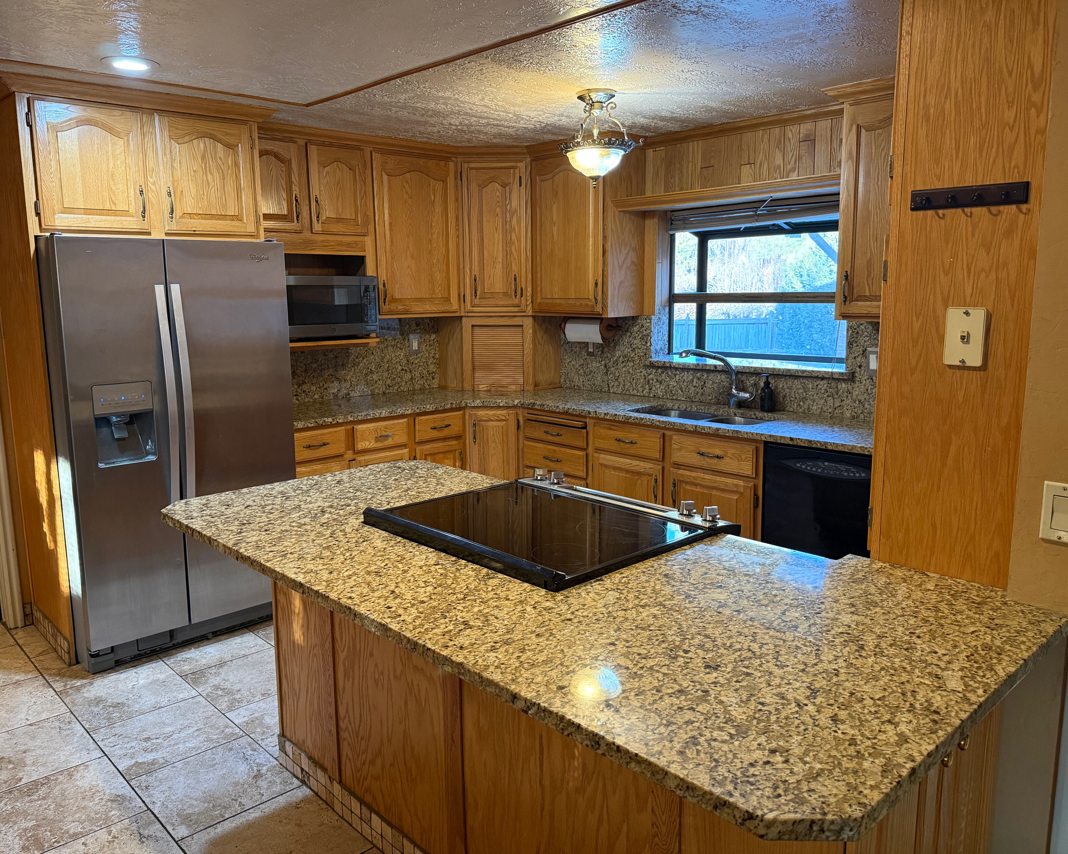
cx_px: 520
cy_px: 413
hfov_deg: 66.0
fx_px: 822
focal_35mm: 26
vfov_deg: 54.9
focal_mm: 6.76
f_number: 1.78
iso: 400
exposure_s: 1/60
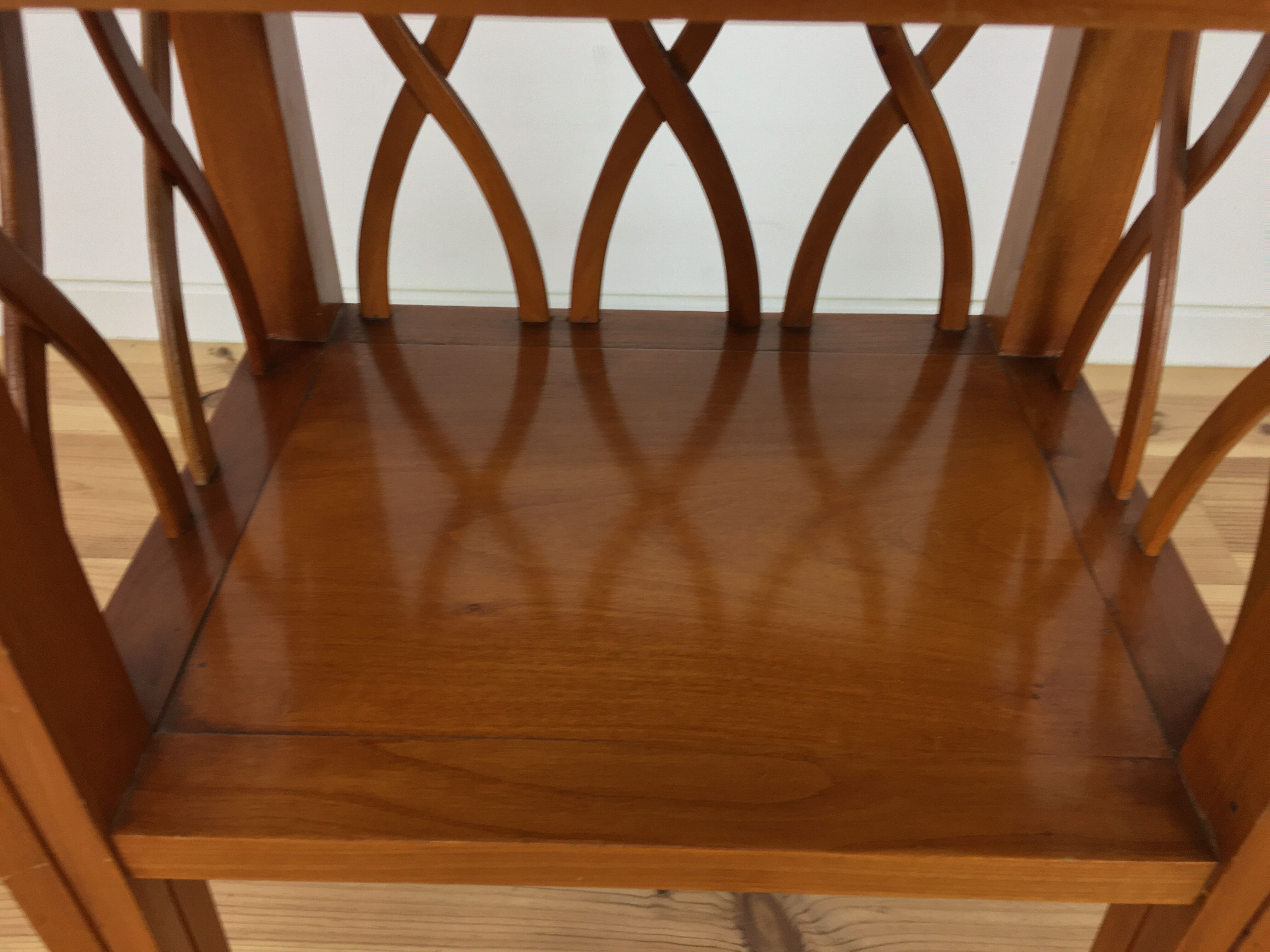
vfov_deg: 48.2
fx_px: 1064
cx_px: 635
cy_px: 476
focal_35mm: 29
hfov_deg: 61.7
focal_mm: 4.15
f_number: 2.2
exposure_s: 1/33
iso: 64
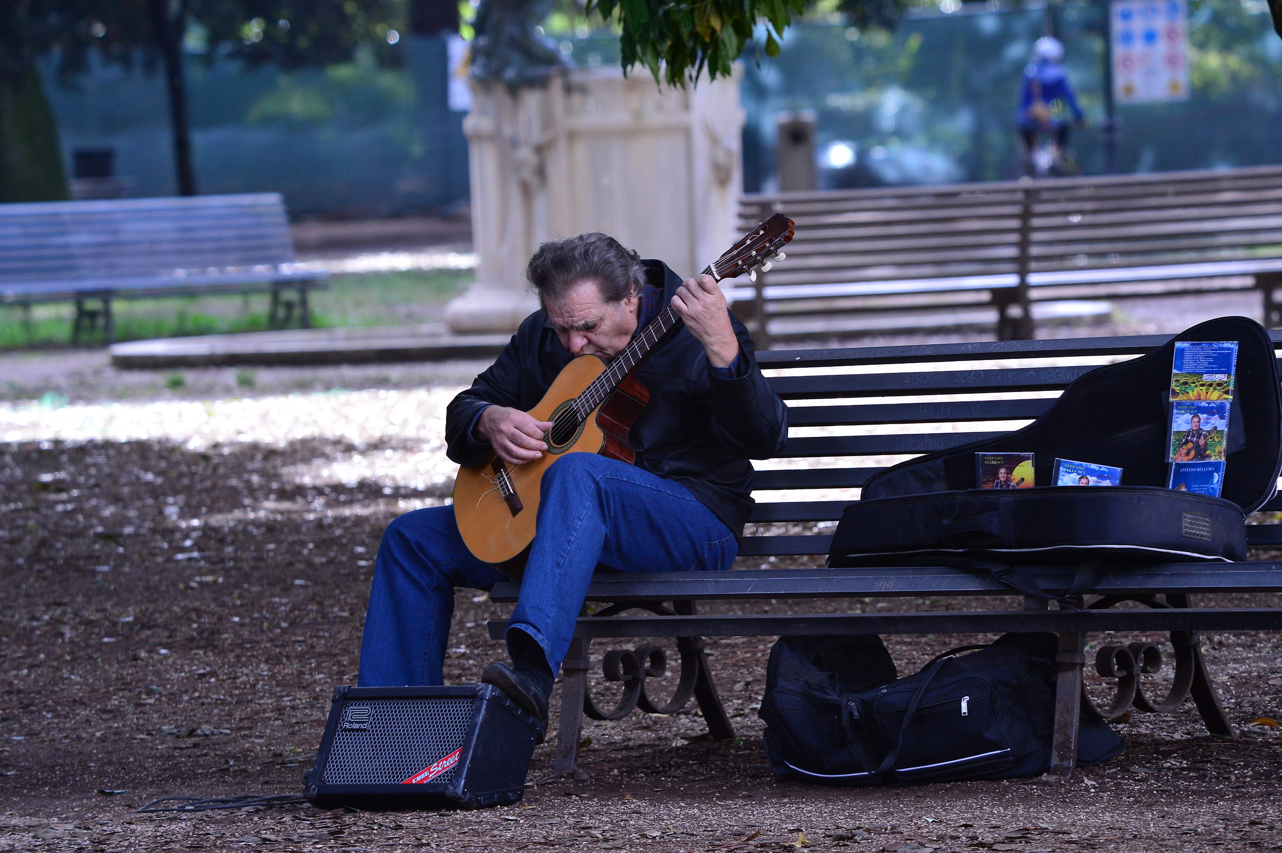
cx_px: 641
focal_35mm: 210
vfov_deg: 6.5
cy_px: 426
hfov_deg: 9.8
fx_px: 7473
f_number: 5.3
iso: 1600
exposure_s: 1/320
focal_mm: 210
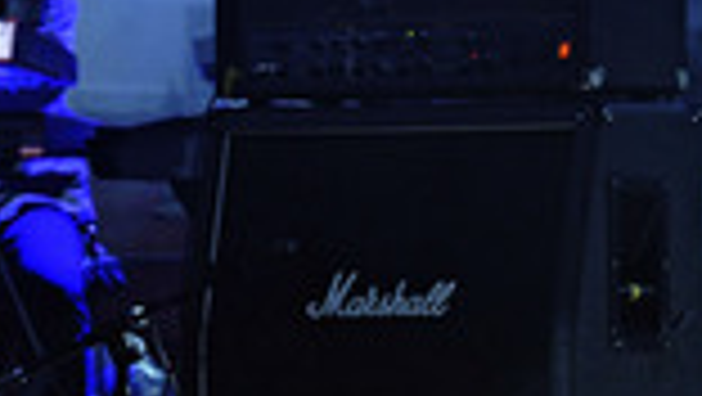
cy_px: 14
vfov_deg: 2.6
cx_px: -209
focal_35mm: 469
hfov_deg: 4.6
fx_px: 8736
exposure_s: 1/200
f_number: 4
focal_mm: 155
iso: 1600
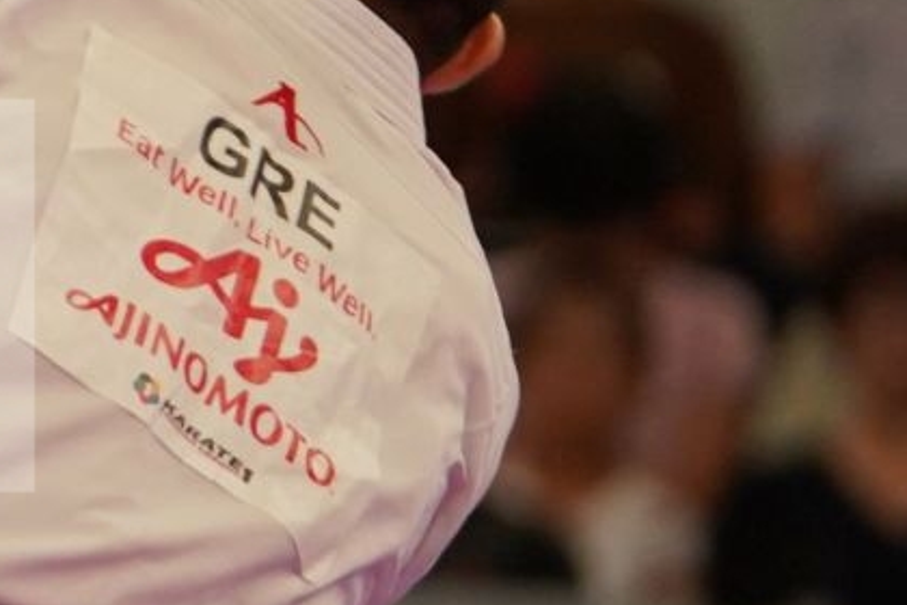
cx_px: -898
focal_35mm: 1110
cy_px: 296
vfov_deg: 1.2
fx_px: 27964
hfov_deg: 1.9
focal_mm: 173
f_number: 2.8
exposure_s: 1/1000
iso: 1600
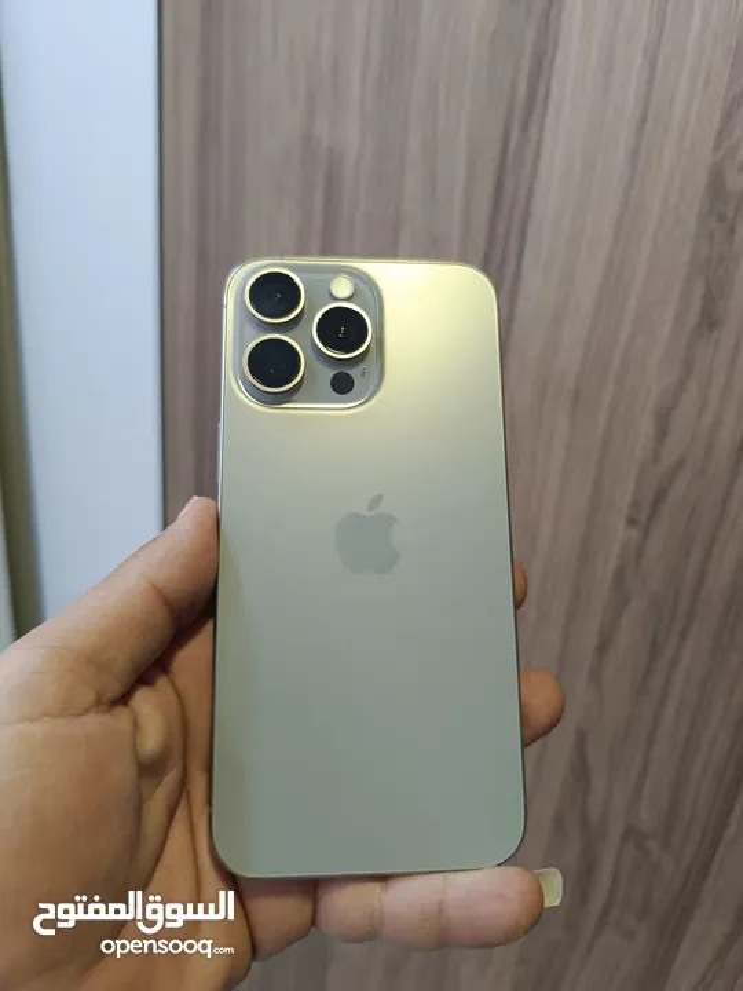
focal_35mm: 24
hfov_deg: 56.8
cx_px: 372
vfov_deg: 71.6
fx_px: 687
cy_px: 496
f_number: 1.65
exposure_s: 1/33.3
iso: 1174
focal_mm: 6.14
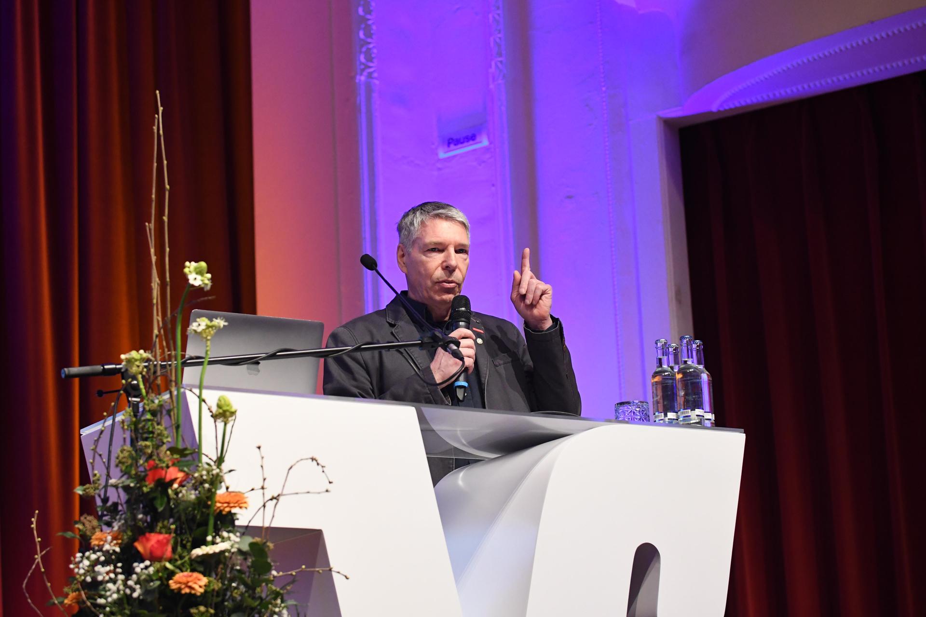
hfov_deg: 26.0
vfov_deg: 17.5
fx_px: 2006
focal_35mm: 78
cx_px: 463
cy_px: 308
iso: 2500
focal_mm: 52
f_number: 2.8
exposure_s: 1/320
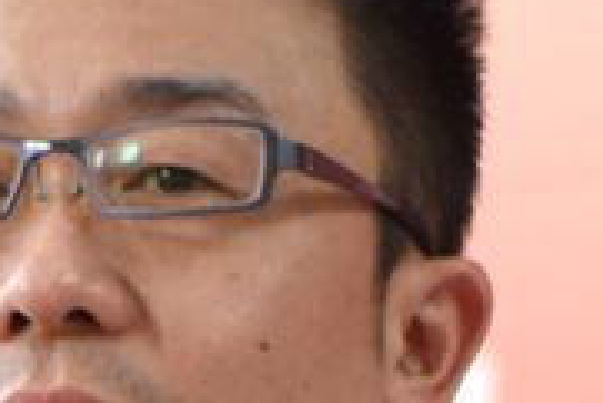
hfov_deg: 6.7
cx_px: 153
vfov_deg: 4.4
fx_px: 5180
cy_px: 441
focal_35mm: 309
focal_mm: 70
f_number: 2.8
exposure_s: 1/60
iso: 500
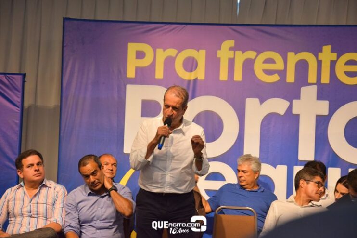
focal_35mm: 105
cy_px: 119
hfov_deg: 19.5
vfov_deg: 13.0
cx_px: 178
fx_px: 1041
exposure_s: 1/60
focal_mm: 70
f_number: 5.3
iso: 1250
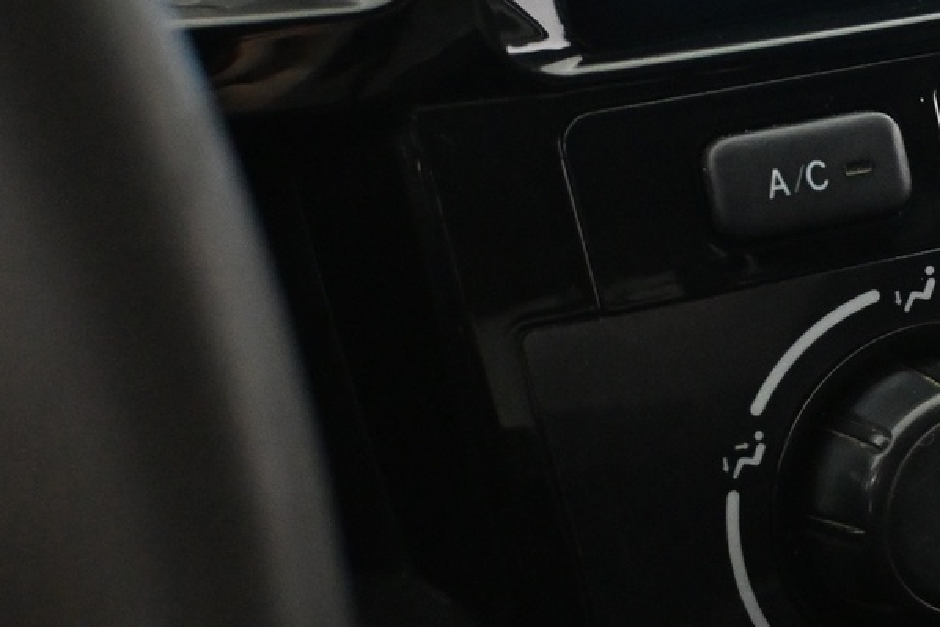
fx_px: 2917
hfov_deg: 17.4
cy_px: 336
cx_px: 1143
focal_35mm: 112
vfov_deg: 12.3
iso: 4500
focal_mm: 27.5
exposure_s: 1/40
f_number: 4.5
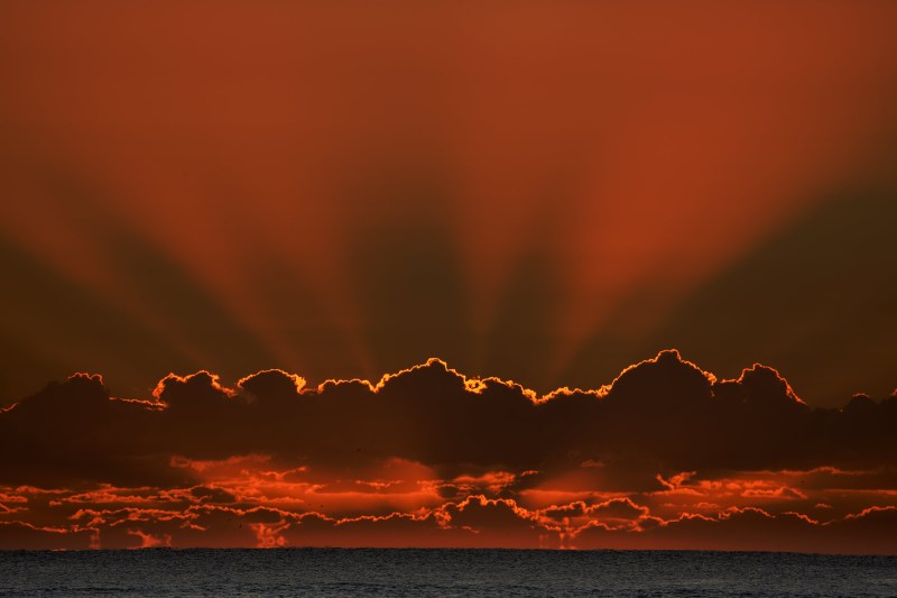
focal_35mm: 400
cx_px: 448
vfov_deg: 3.4
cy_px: 299
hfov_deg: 5.2
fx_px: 9964
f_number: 6.3
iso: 250
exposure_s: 1/500
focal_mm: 400
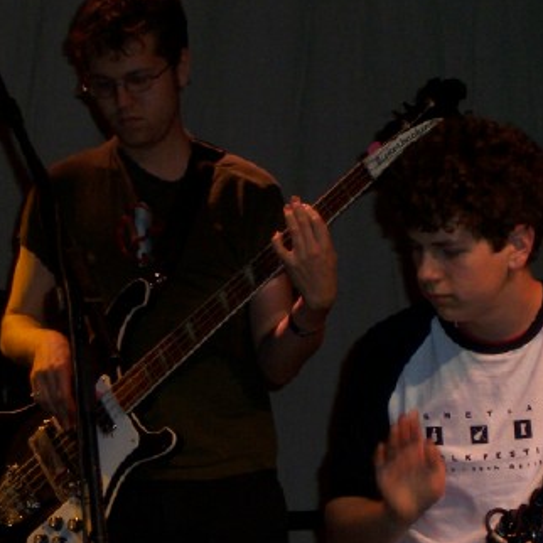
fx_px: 4135
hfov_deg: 7.5
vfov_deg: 7.5
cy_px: 360
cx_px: 341
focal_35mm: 233
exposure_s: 1/125
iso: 140
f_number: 4.8
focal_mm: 22
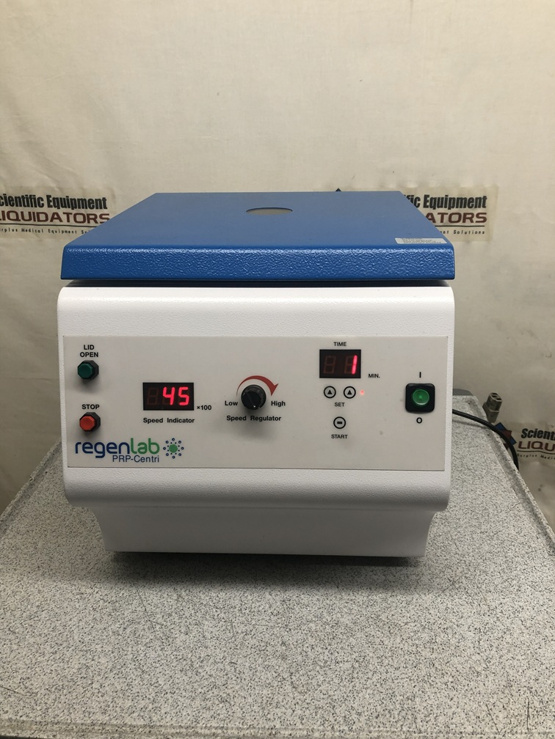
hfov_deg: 49.7
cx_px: 278
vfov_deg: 63.4
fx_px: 599
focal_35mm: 28
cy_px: 370
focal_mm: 3.99
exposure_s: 1/40
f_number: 1.8
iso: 20
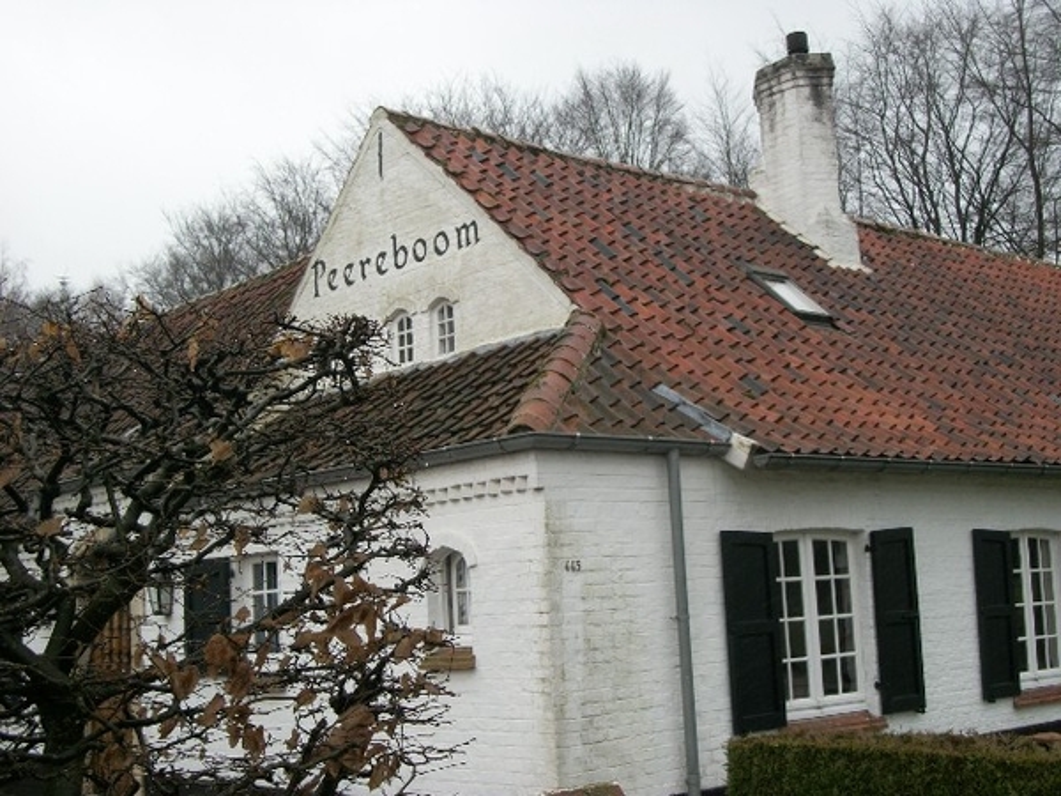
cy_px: 398
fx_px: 1533
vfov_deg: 29.1
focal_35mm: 50
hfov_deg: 38.2
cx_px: 530
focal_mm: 8.8
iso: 80
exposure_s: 1/200
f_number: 3.6
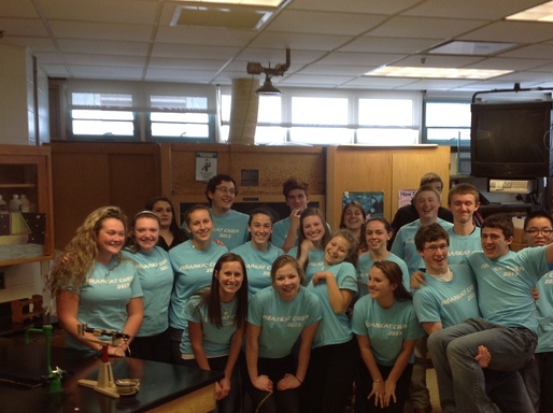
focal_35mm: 49
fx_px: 782
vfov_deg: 29.5
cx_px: 315
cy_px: 250
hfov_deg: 38.9
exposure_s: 1/30
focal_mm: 4.28
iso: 64
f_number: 2.4
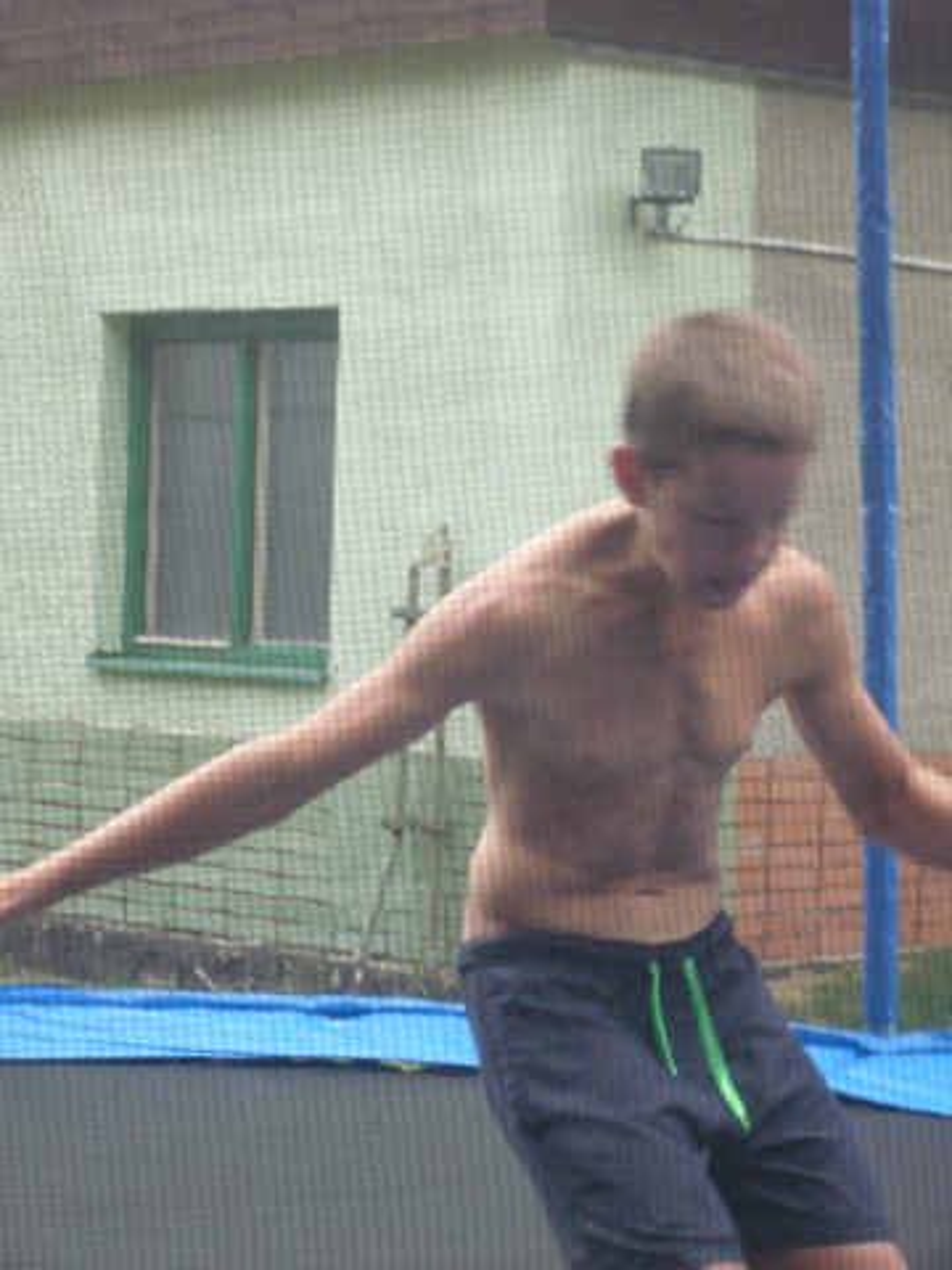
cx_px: 476
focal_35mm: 103
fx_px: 3777
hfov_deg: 14.4
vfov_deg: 19.1
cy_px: 635
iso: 160
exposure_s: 1/125
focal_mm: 17
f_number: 4.9
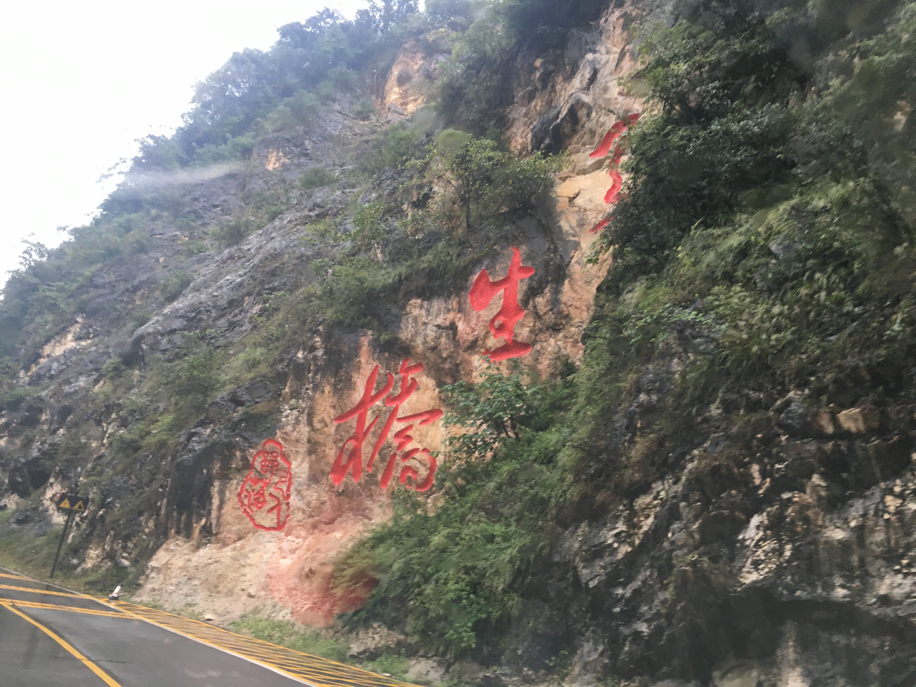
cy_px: 344
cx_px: 458
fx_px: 767
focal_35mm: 29
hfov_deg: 61.7
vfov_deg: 48.2
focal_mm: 4.15
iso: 50
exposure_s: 1/33
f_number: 2.2
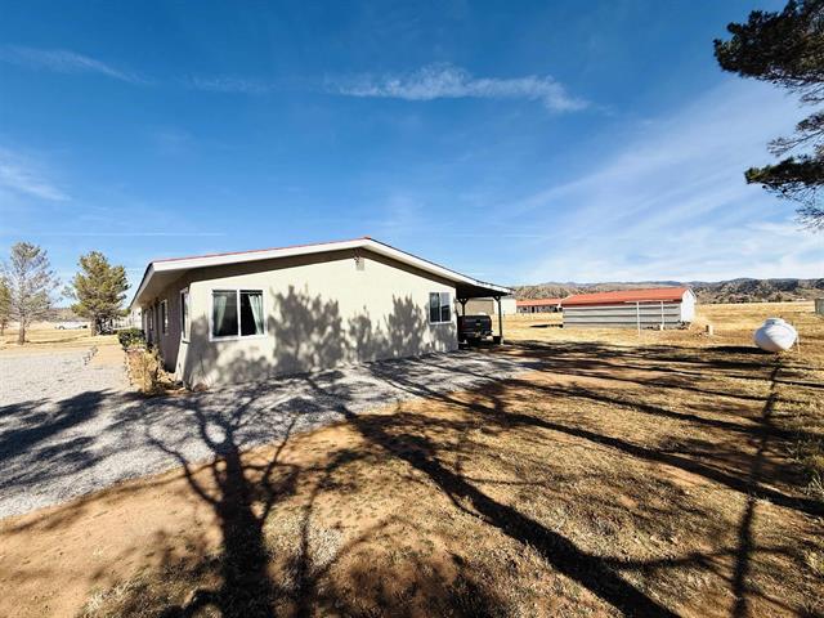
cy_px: 309
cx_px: 412
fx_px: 333
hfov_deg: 102.1
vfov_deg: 85.7
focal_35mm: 14
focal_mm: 2.22
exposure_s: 1/2717
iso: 50
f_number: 2.2
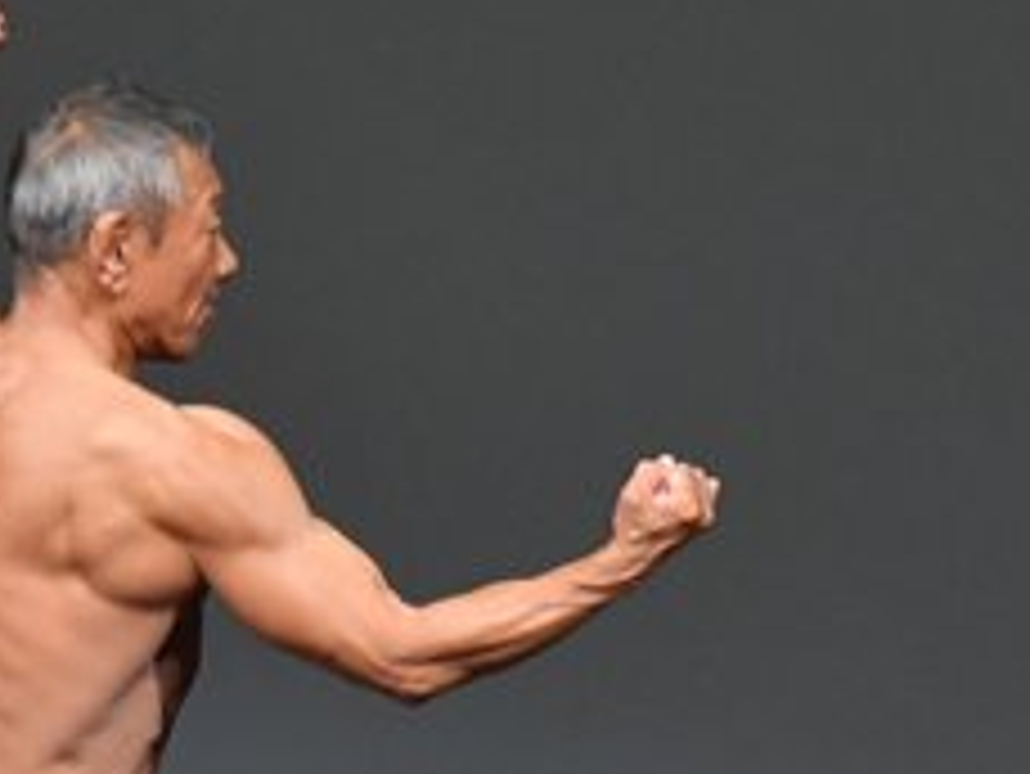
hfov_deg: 1.9
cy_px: 850
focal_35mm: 1026
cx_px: 272
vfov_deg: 1.5
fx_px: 30545
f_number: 5.6
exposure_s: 1/400
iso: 4000
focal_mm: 210
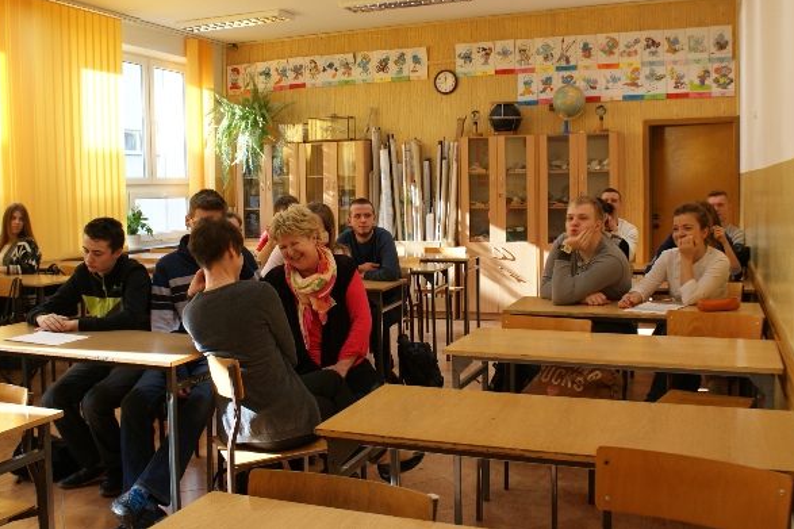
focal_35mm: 36
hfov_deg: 53.1
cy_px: 242
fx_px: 794
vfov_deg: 36.8
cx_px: 402
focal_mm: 22
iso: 100
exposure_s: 1/40
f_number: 4.5
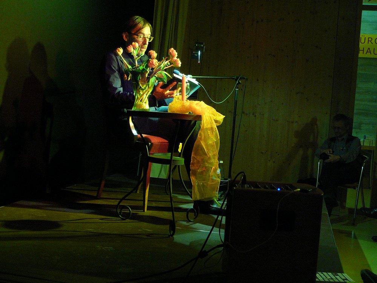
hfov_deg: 40.4
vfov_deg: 30.9
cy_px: 142
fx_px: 512
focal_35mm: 47
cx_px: 188
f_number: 3.3
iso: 200
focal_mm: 7
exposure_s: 1/8
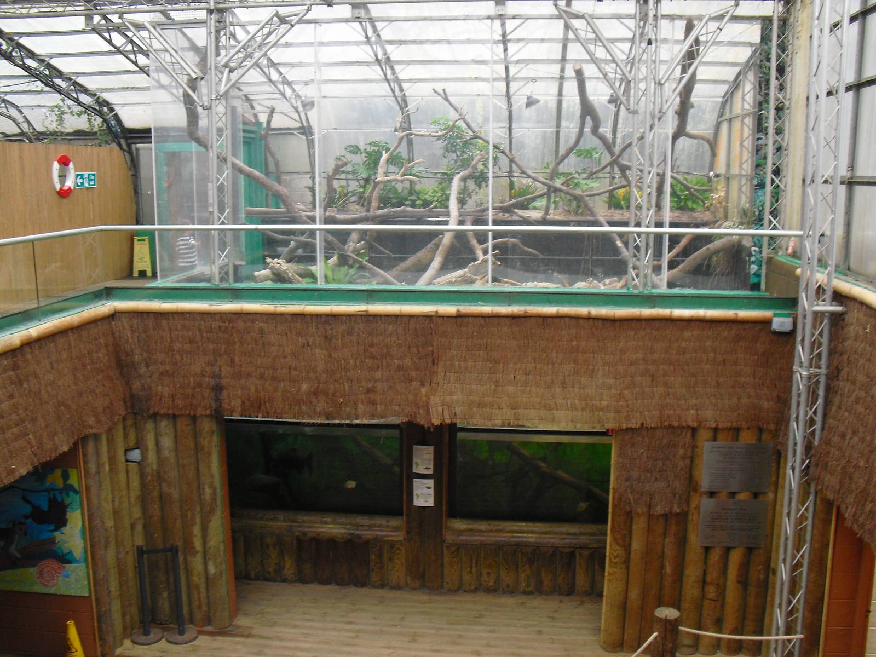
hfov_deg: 51.4
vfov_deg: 39.7
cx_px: 438
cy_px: 328
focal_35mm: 36
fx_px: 911
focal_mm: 6.3
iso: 200
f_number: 3.1
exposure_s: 1/100
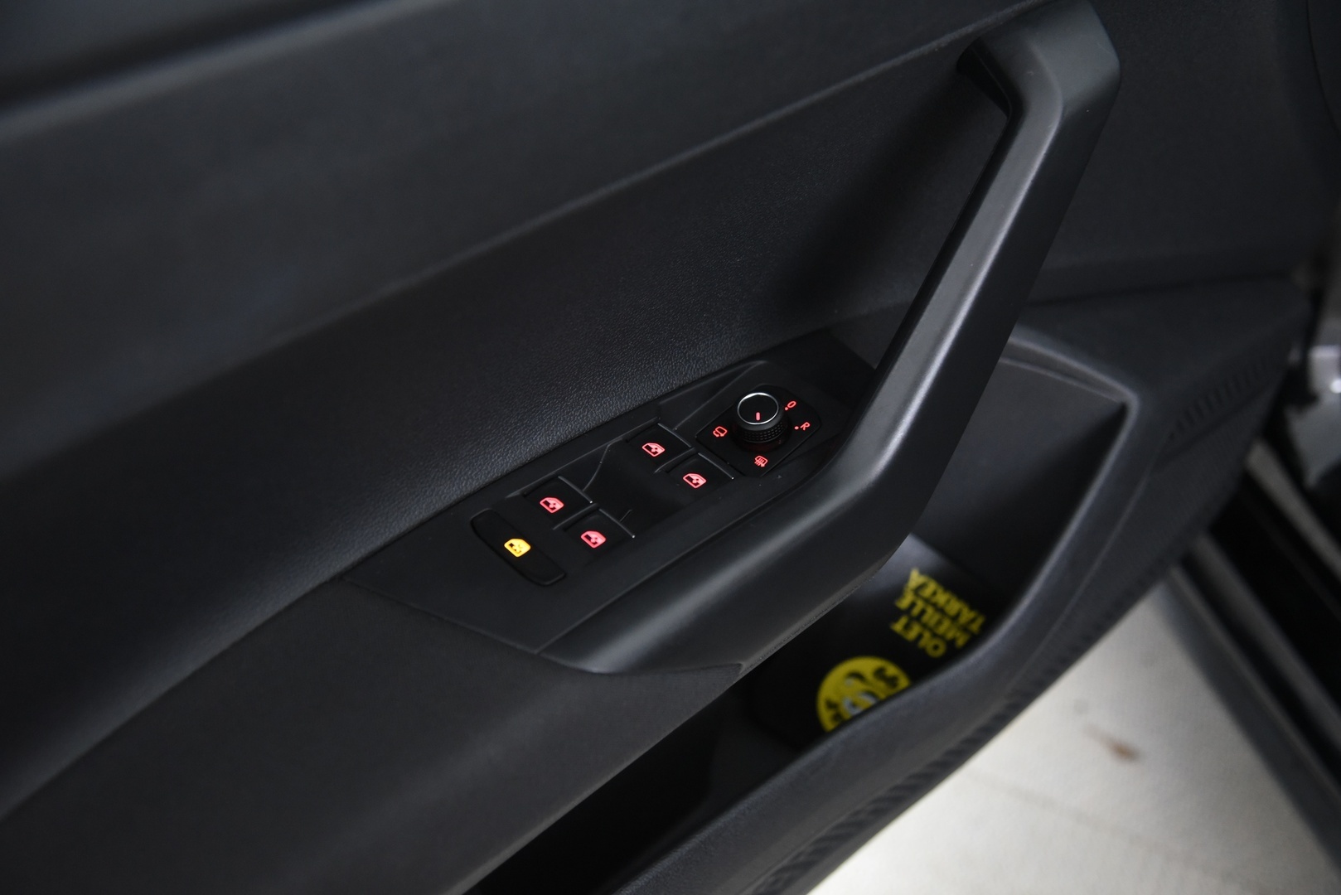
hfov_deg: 44.5
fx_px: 1639
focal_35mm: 44
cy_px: 448
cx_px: 670
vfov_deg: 30.5
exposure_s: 1/30
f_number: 4
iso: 4000
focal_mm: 44
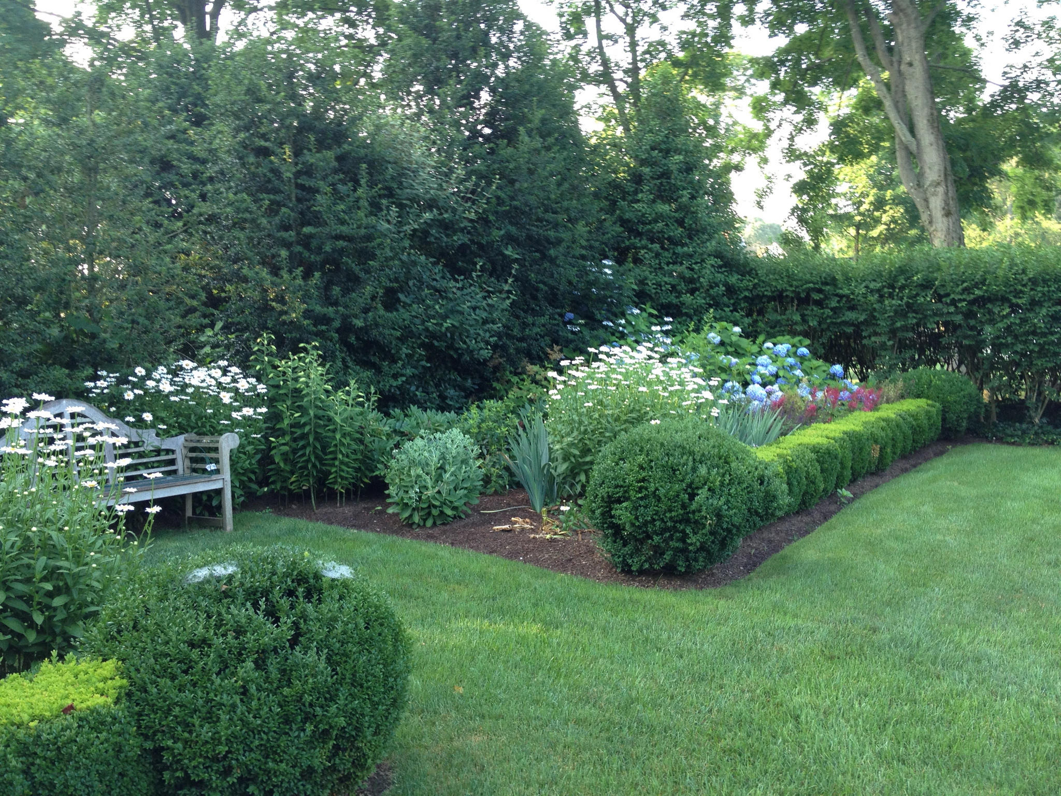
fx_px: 1073
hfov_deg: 52.6
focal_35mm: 35
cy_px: 398
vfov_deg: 40.7
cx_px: 530
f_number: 2.4
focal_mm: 4.28
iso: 64
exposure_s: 1/60
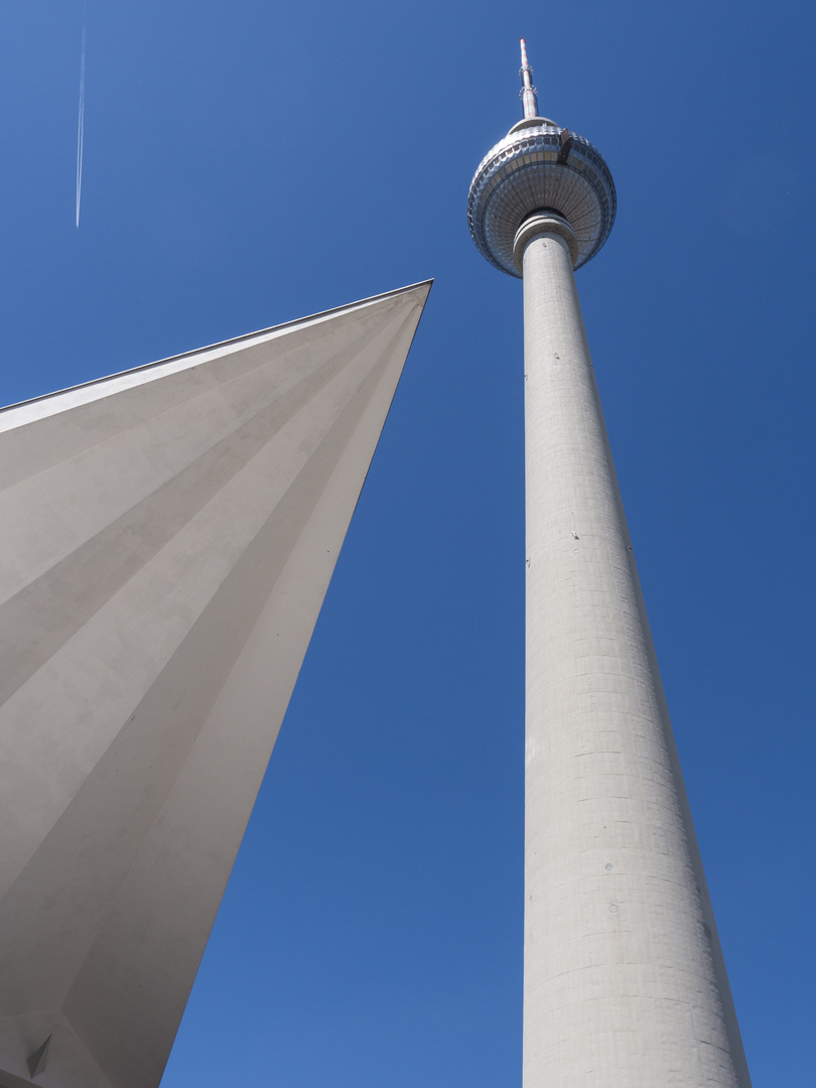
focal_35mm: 30
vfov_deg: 60.0
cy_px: 544
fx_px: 943
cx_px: 408
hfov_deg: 46.8
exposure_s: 1/640
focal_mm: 15
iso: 200
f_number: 7.1
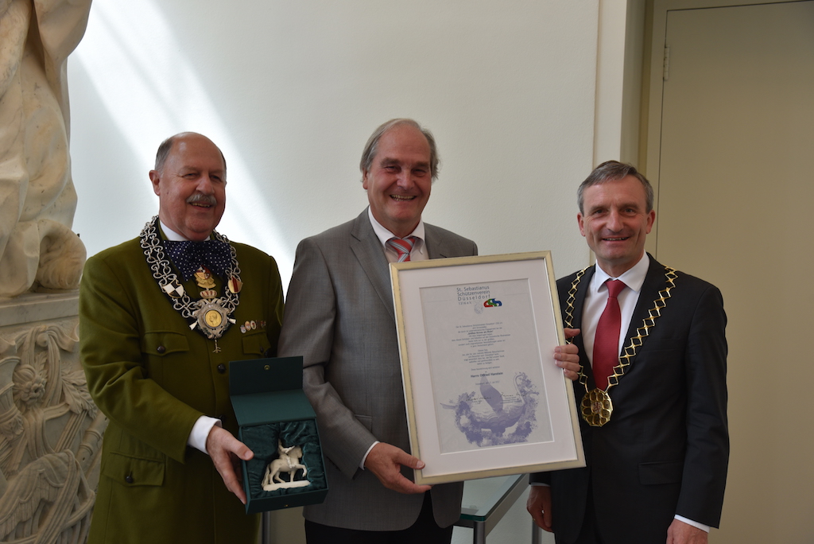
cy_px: 272
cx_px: 407
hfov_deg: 44.5
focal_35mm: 44
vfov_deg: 30.6
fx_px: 995
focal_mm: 44
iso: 400
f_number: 5.6
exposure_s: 1/125
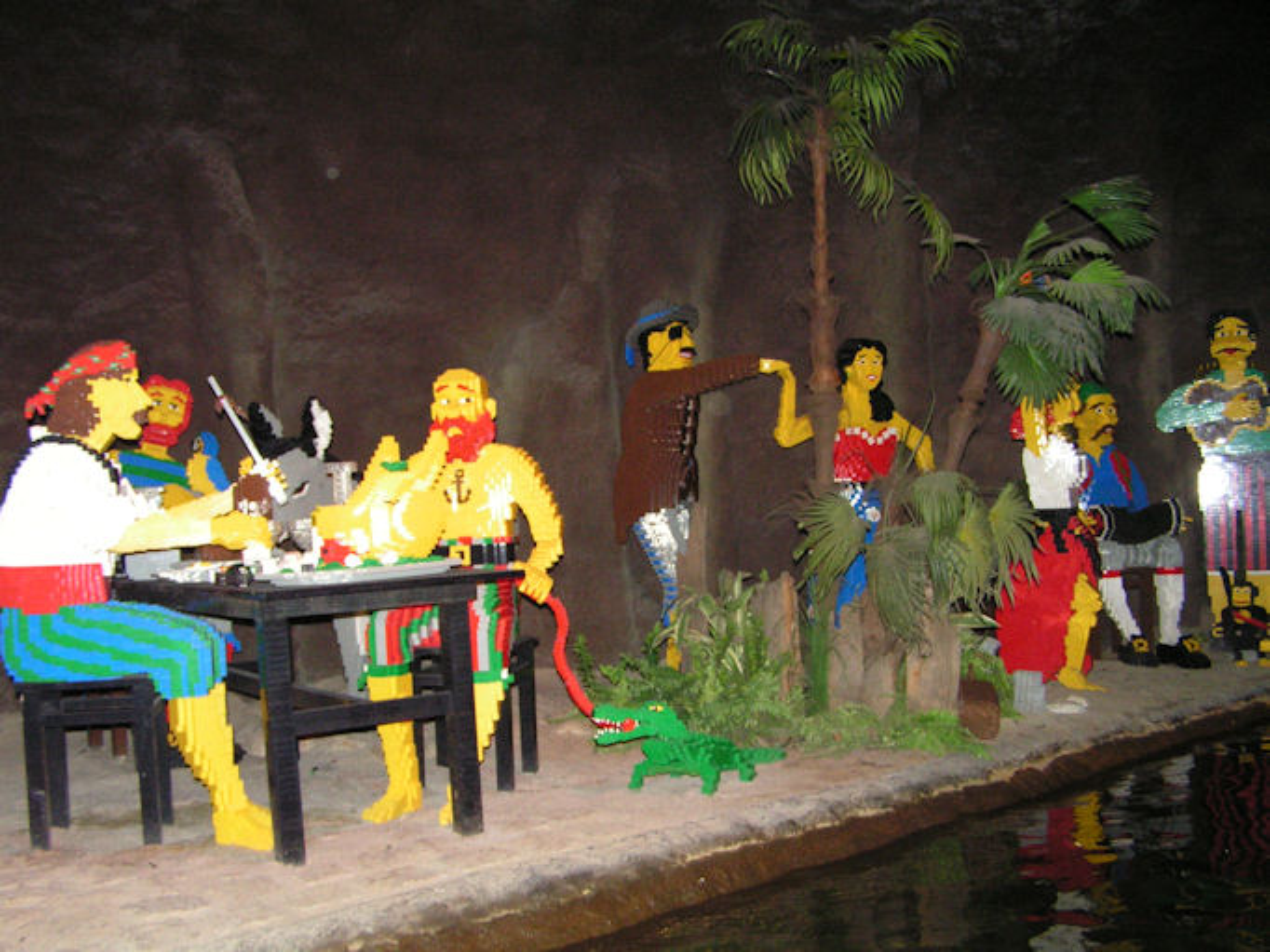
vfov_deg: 37.7
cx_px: 635
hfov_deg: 49.0
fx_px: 1394
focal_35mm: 38
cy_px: 476
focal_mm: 6.3
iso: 200
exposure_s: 1/40
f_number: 2.8
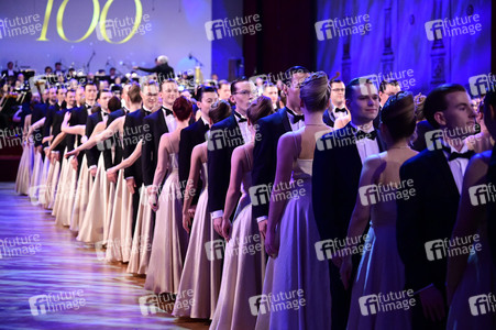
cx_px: 248
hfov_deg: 28.9
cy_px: 165
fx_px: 964
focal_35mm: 70
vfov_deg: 19.4
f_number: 2.8
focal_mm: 70
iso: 10000
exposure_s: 1/400
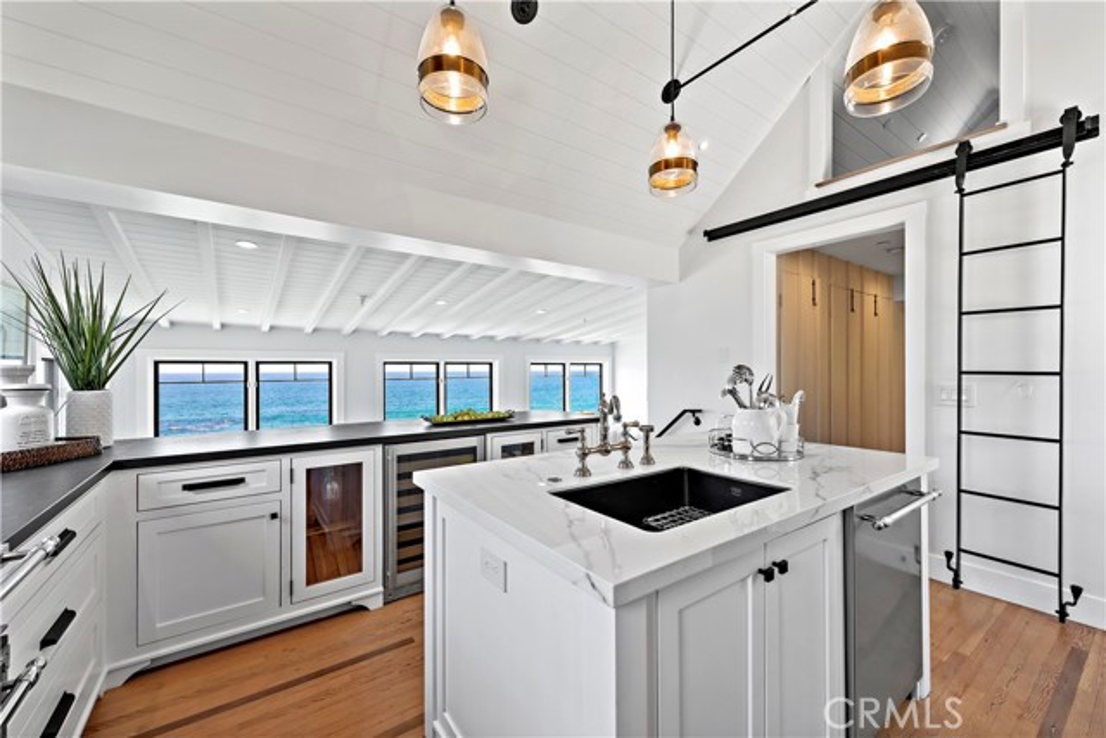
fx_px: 430
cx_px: 553
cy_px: 369
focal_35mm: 14
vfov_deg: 81.2
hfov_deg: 104.2
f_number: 7.1
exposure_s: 1/8
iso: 125
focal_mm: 14
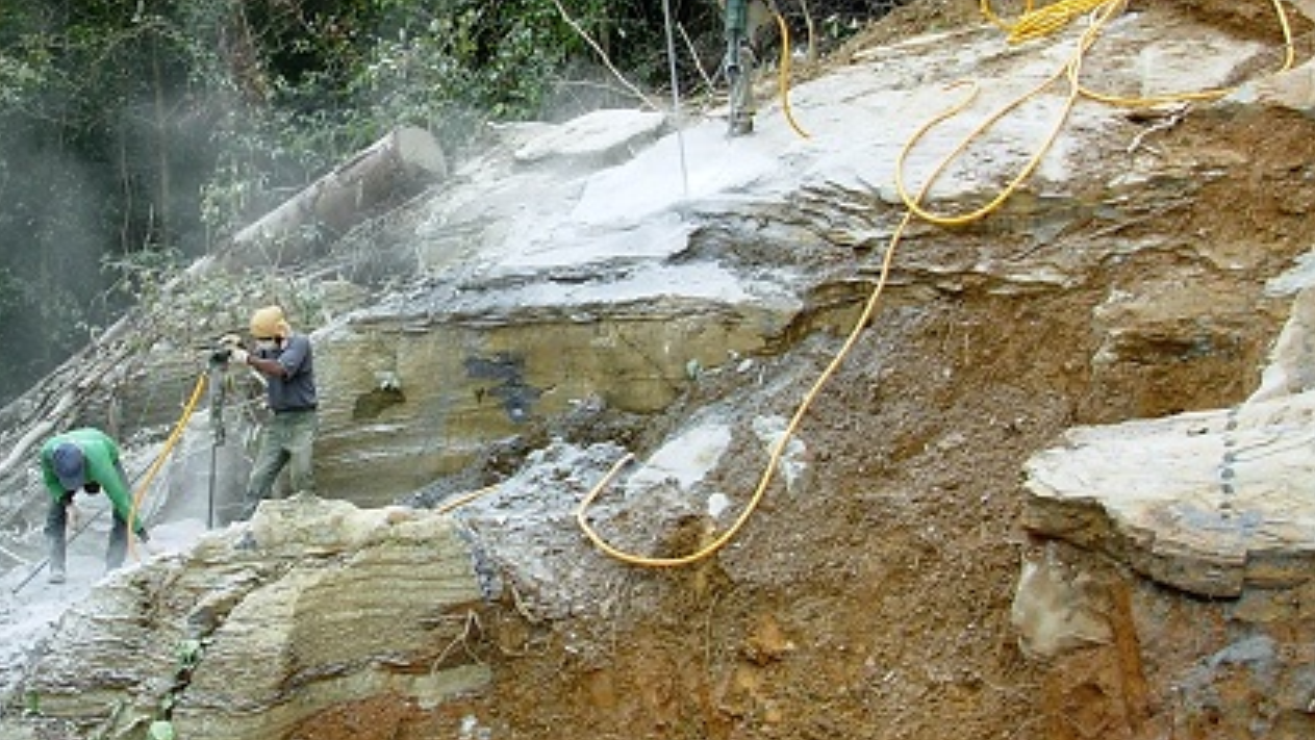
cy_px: 265
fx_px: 2058
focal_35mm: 59
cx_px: 428
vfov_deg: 20.3
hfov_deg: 35.1
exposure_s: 1/313
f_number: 2.9
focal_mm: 6.3
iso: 50
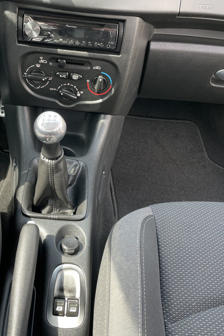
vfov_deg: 51.9
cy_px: 167
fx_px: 345
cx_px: 89
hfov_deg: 35.8
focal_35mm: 37
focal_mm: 4.2
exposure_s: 1/121
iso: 50
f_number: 1.6
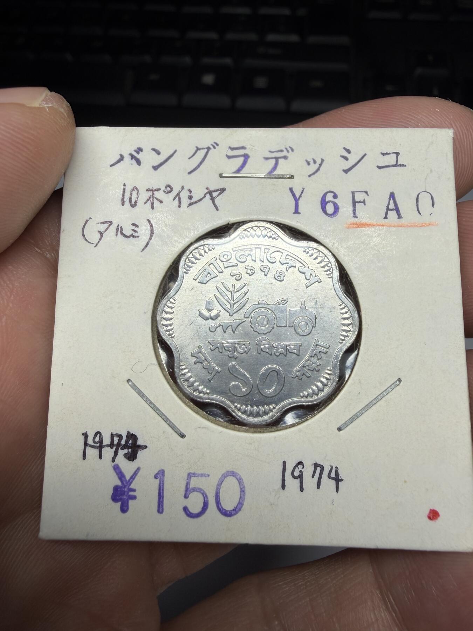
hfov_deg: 53.1
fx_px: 474
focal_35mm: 26
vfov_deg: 67.3
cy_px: 316
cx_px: 236
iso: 40
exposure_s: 1/289
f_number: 2.2
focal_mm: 2.22
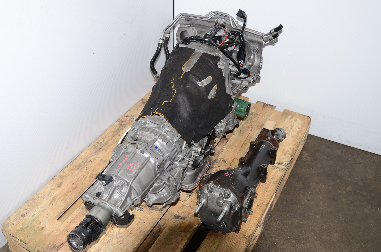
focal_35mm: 39
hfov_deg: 49.6
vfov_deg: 34.1
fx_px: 412
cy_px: 126
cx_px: 190
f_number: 5
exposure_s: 1/100
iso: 100
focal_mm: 26
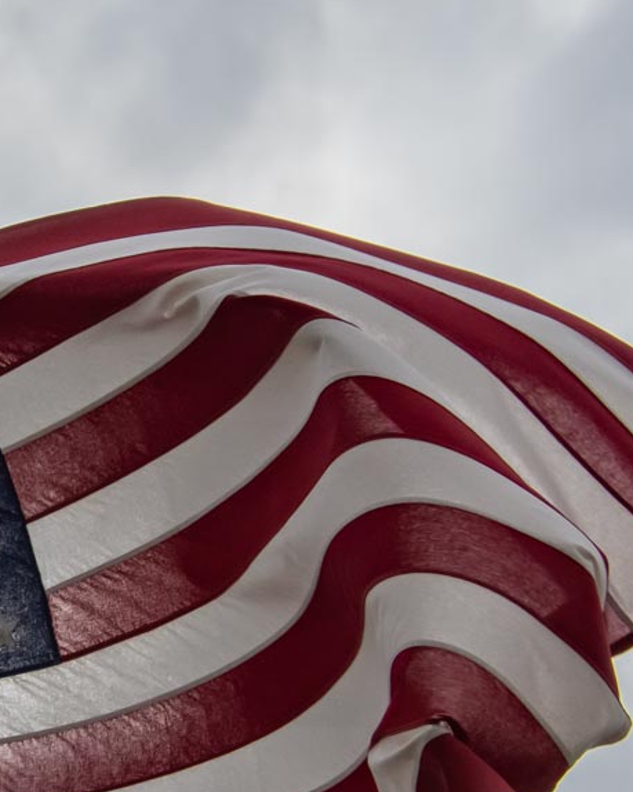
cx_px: -274
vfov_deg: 6.0
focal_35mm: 320
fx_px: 7496
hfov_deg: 4.8
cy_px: 629
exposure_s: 1/800
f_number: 11
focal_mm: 68
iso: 200
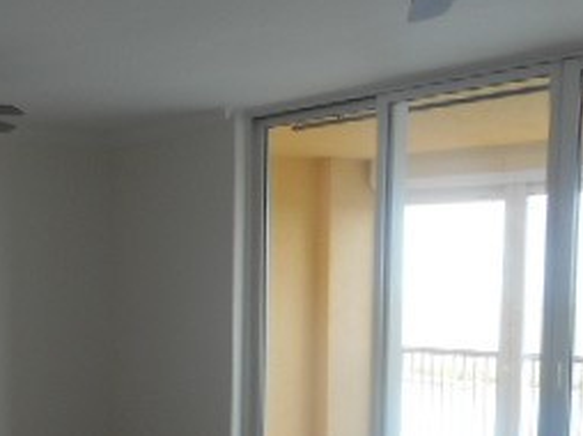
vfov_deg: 22.7
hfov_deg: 30.3
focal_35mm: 63
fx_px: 1060
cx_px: 158
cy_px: 395
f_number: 3.7
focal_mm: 4.5
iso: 80
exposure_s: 1/30
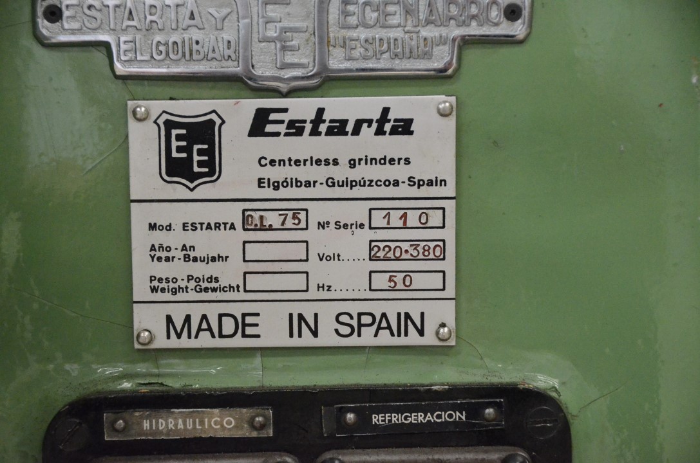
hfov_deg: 18.2
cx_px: 350
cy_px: 232
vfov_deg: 12.1
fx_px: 2183
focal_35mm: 112
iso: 6400
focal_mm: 75
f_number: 5
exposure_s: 1/320
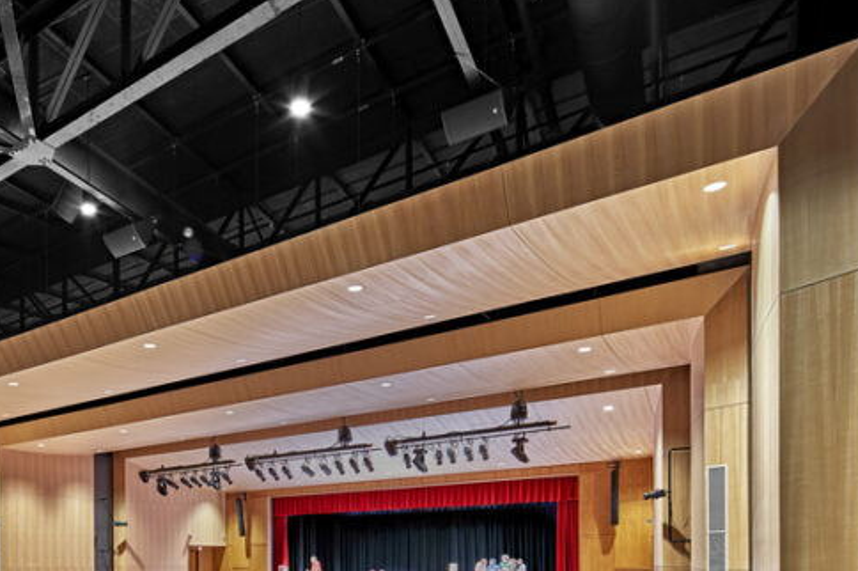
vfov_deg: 47.4
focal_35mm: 27
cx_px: 303
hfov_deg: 66.0
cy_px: 358
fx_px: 643
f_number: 10
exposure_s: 6
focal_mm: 17
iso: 100
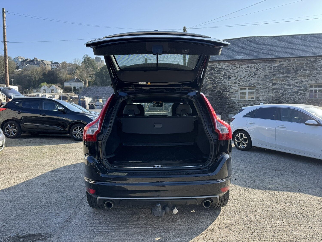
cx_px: 161
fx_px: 223
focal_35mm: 24
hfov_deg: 71.6
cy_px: 121
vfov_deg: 56.8
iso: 80
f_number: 1.78
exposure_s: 1/1285
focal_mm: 6.76
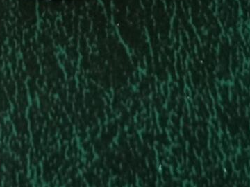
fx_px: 1517
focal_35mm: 210
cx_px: 9
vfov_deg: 6.9
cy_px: -175
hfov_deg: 9.4
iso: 200
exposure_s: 1/100
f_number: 4
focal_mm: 5.56
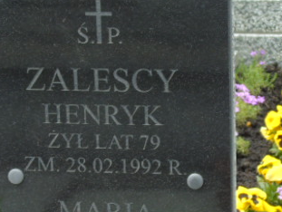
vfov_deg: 6.7
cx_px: 85
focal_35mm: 222
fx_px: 1811
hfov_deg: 8.9
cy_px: 183
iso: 80
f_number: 4.4
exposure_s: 1/80
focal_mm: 19
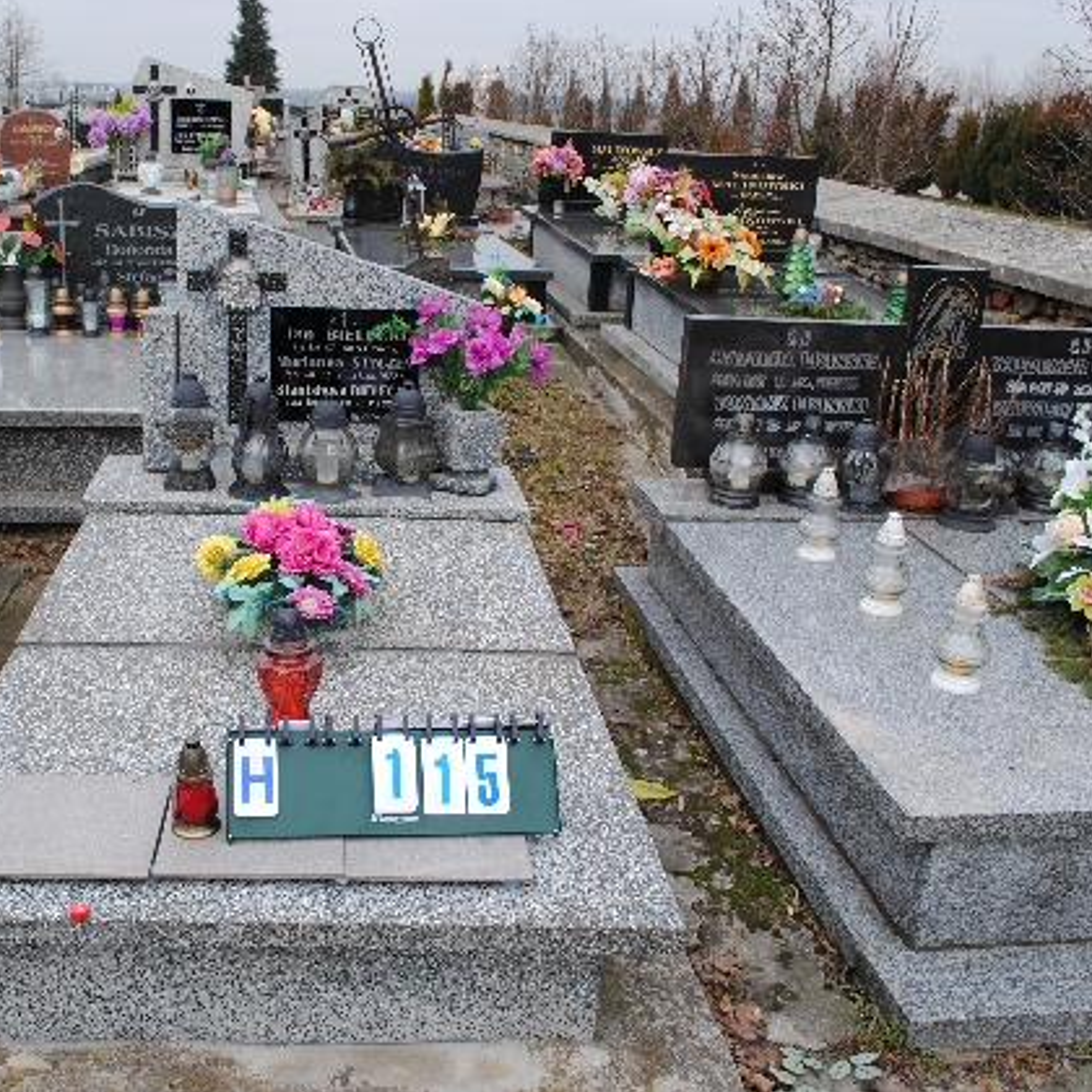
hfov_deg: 46.7
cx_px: 398
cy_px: 538
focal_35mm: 35
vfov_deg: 47.2
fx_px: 1249
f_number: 5.6
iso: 100
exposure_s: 1/125
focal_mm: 18
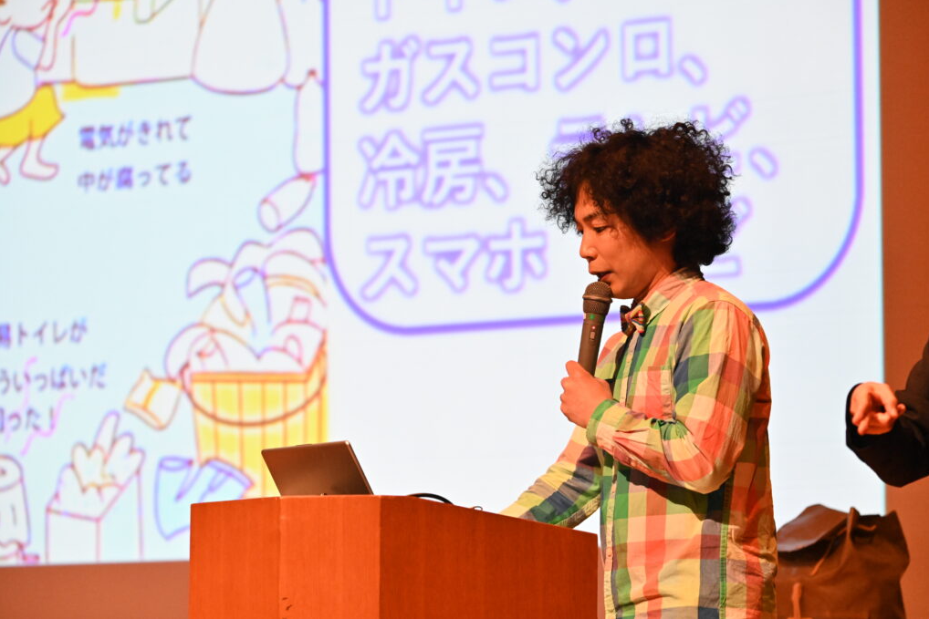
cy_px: 309
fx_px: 4671
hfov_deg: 11.4
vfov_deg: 7.6
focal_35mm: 181
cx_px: 465
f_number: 5.3
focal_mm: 180
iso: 5000
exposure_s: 1/125
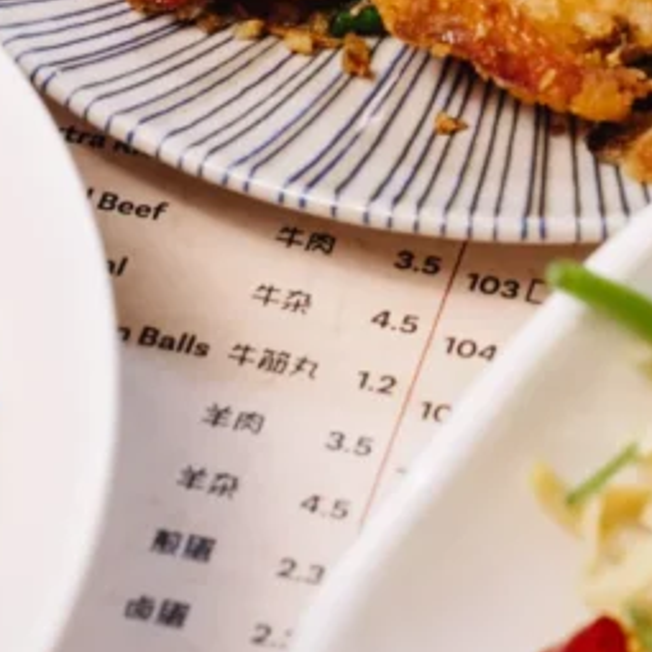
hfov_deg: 7.3
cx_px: 487
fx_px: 5093
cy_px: -396
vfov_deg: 7.2
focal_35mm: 239
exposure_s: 1/160
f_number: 7.1
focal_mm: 70
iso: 500
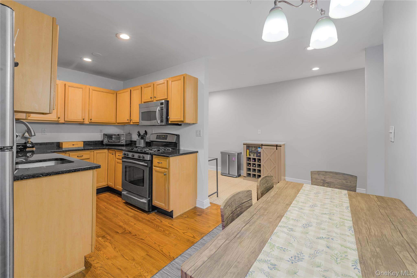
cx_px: 208
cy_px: 139
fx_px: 162
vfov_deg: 81.2
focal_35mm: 14
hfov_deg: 104.3
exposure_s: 1/5
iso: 250
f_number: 9
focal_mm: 14
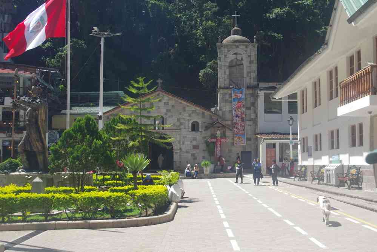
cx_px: 188
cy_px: 126
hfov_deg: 40.0
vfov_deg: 27.3
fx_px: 518
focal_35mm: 50
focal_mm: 33
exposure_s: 1/60
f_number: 10
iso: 200
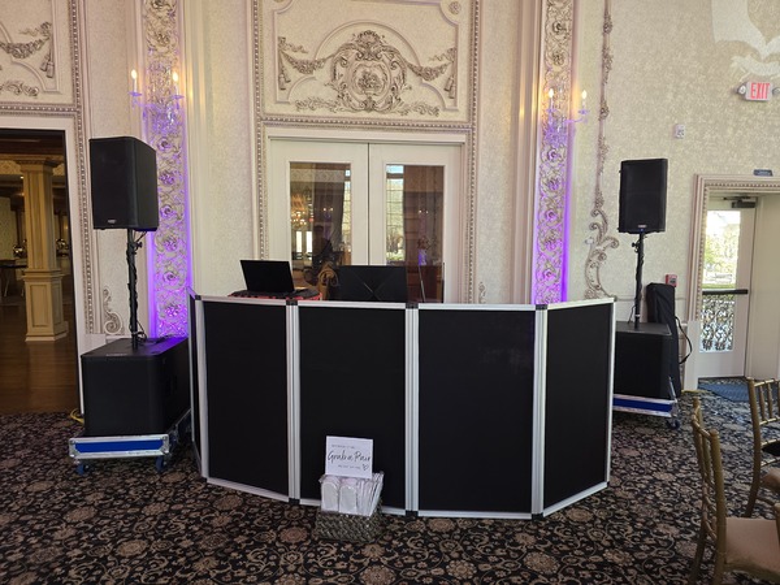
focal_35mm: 23
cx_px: 390
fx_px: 518
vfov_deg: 58.9
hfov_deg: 73.9
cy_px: 292
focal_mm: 6.3
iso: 200
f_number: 1.7
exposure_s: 1/120
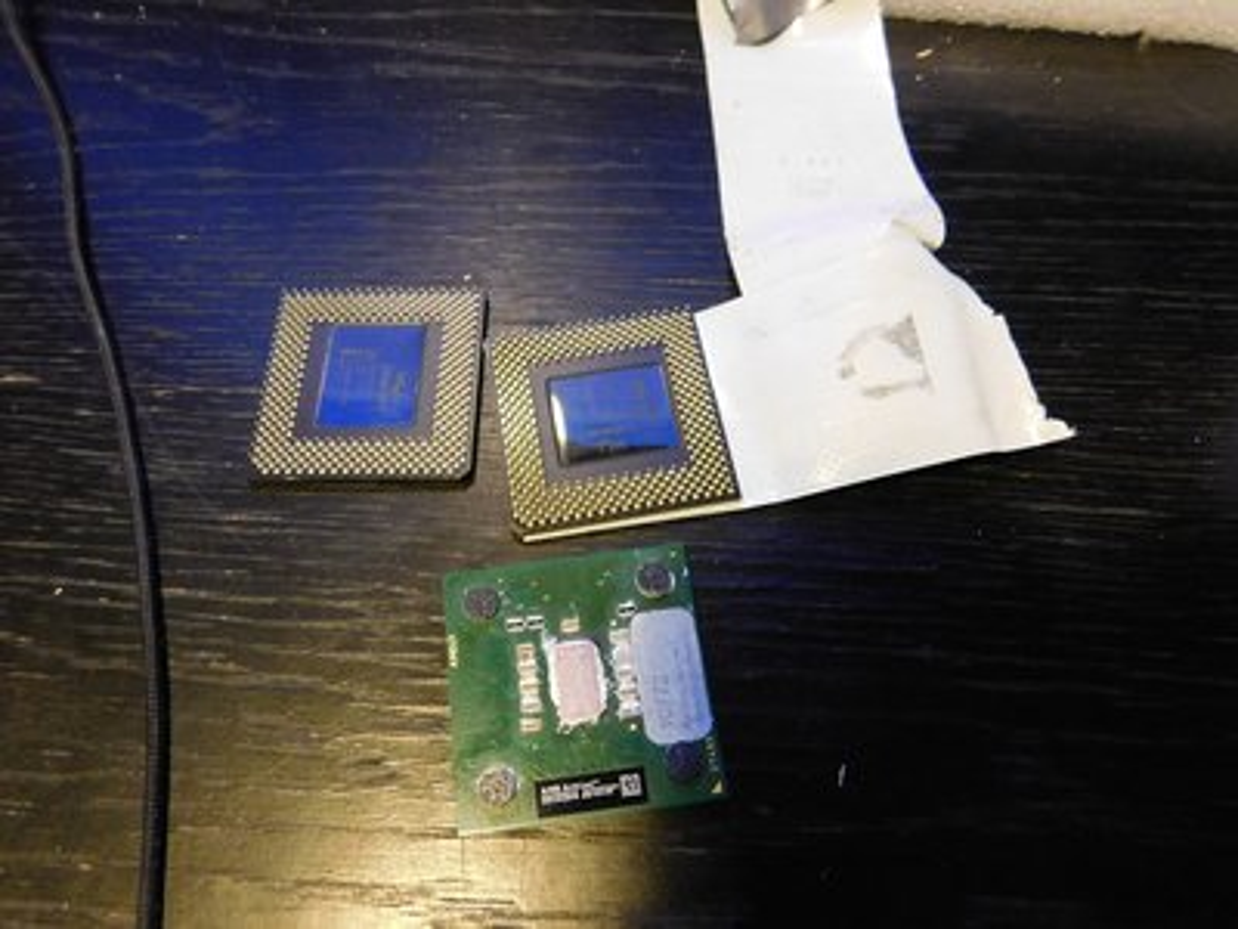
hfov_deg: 73.9
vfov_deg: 58.9
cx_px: 619
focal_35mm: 23
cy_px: 464
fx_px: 823
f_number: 3
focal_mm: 4
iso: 560
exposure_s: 1/8
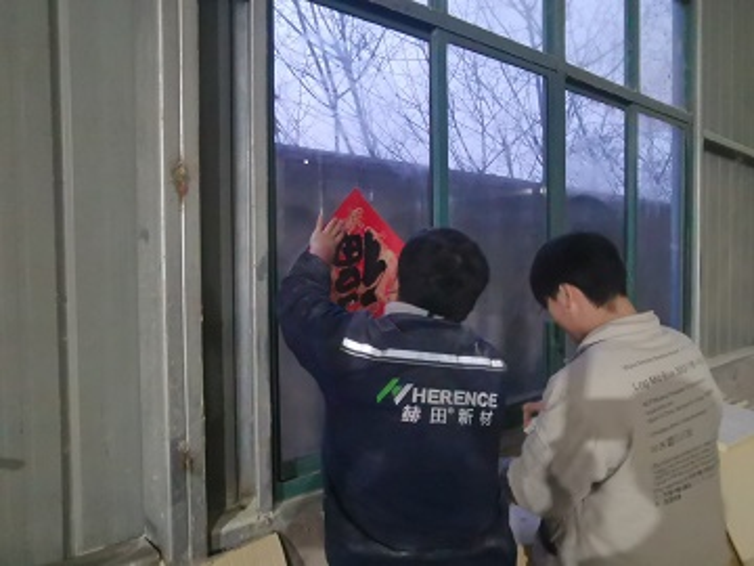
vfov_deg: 54.9
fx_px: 545
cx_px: 377
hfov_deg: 69.4
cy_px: 283
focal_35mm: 25
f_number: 2.2
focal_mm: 2.26
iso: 1000
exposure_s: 1/25
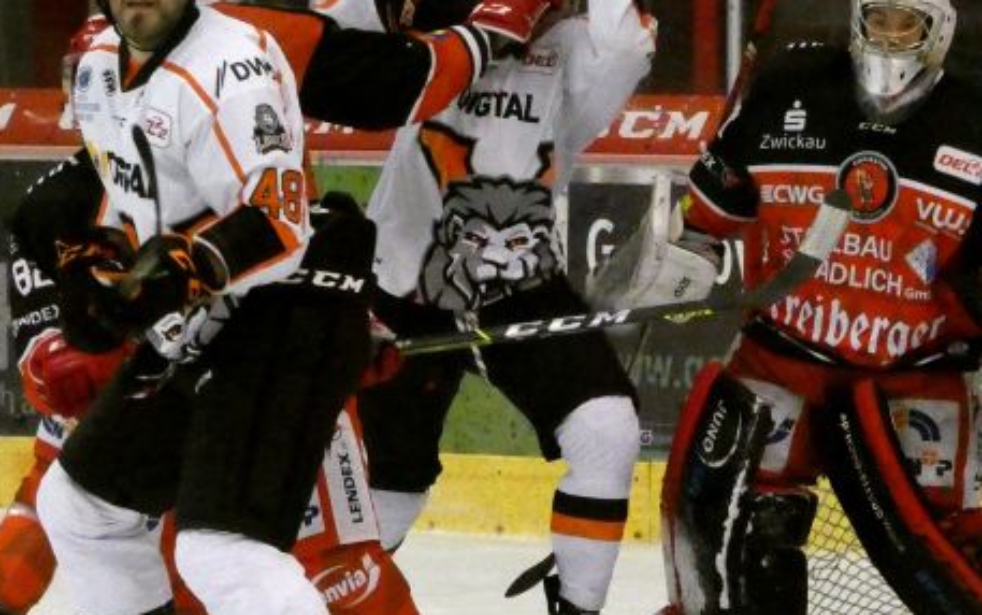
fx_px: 9692
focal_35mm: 362
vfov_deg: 3.6
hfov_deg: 5.8
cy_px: 373
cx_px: 608
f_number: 5.5
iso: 2500
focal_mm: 37.8
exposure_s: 1/500
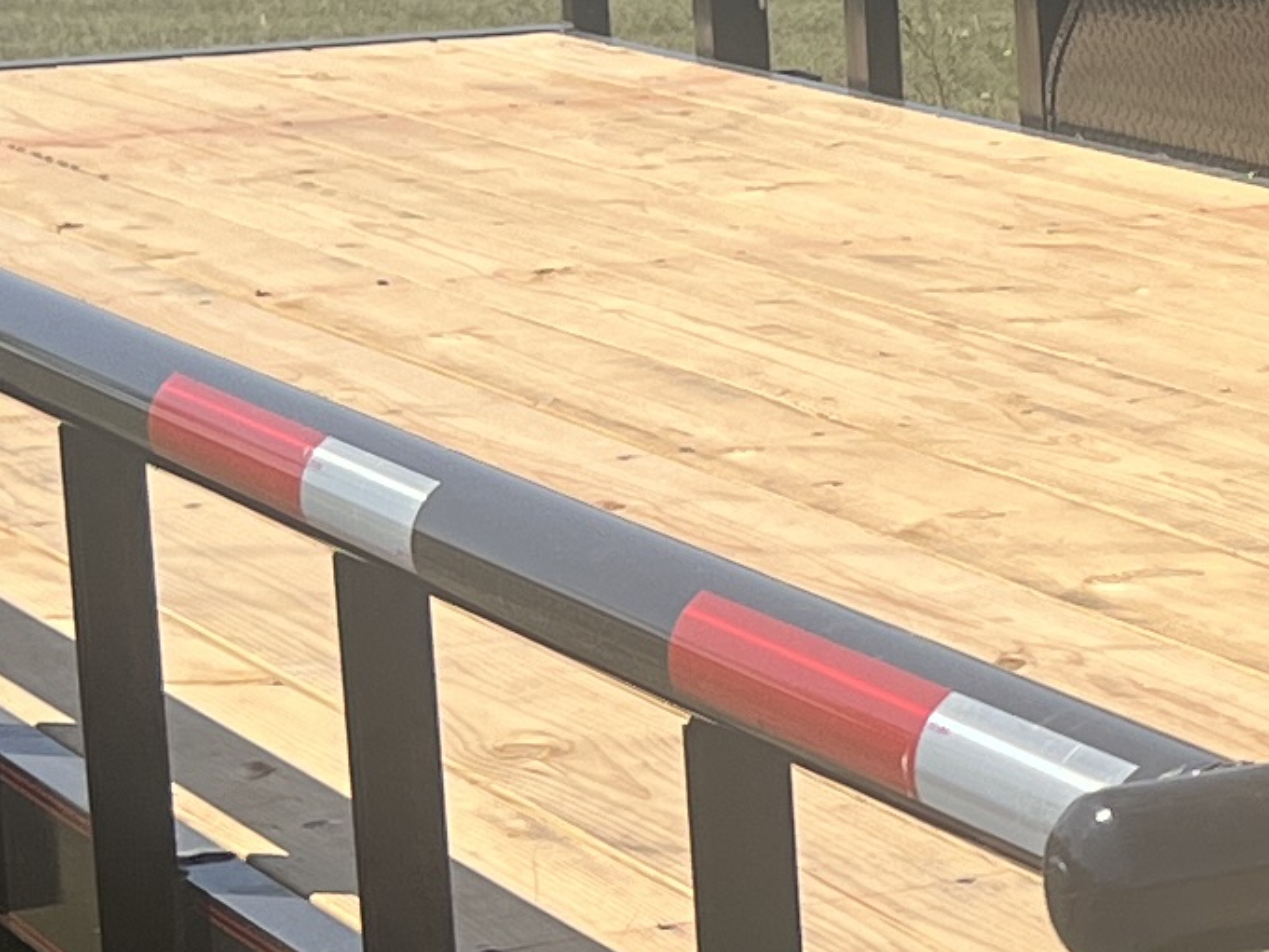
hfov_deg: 12.1
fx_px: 5647
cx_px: 1983
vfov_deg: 9.6
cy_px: 516
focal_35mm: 154
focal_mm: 5.7
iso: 50
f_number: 1.5
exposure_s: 1/3831
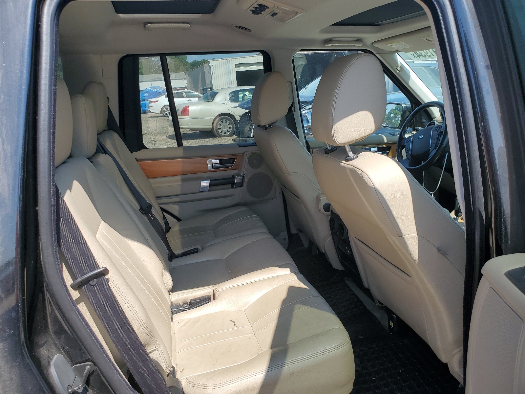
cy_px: 197
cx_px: 262
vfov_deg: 53.1
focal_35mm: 26
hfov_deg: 67.3
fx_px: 394
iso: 50
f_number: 1.5
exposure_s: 1/667
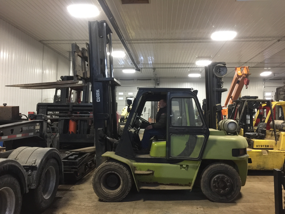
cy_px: 107
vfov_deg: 48.2
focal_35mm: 29
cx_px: 142
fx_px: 239
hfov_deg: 61.7
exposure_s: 1/10
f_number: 2.2
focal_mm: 4.15
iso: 125
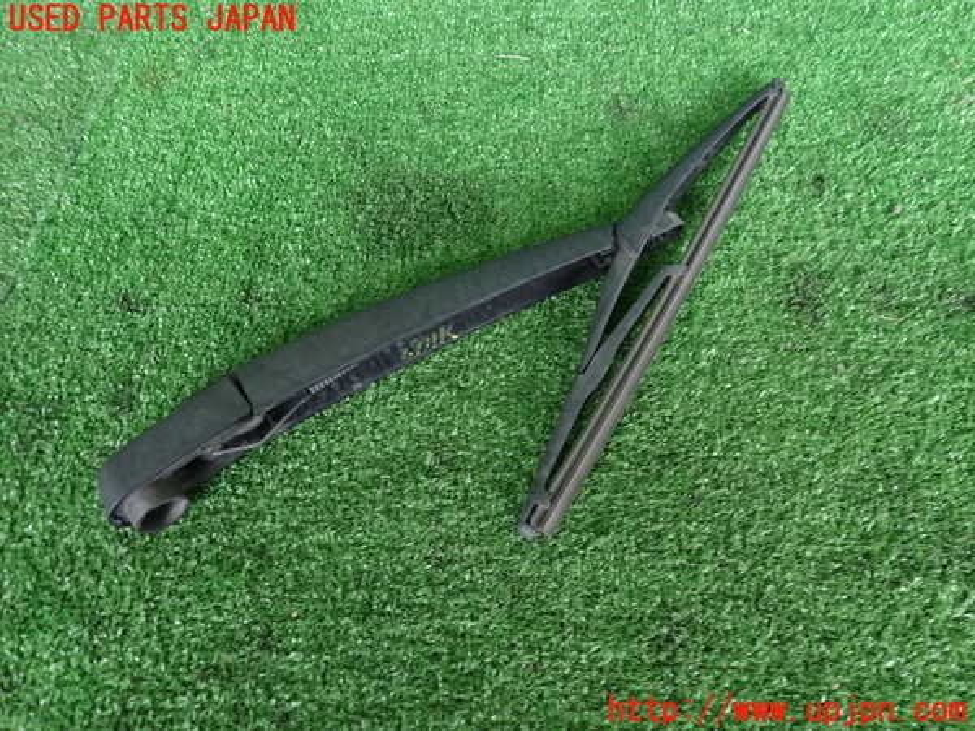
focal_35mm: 25
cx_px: 488
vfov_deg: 54.9
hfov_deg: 69.4
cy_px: 366
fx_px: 704
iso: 200
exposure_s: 1/40
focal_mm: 4.5
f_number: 2
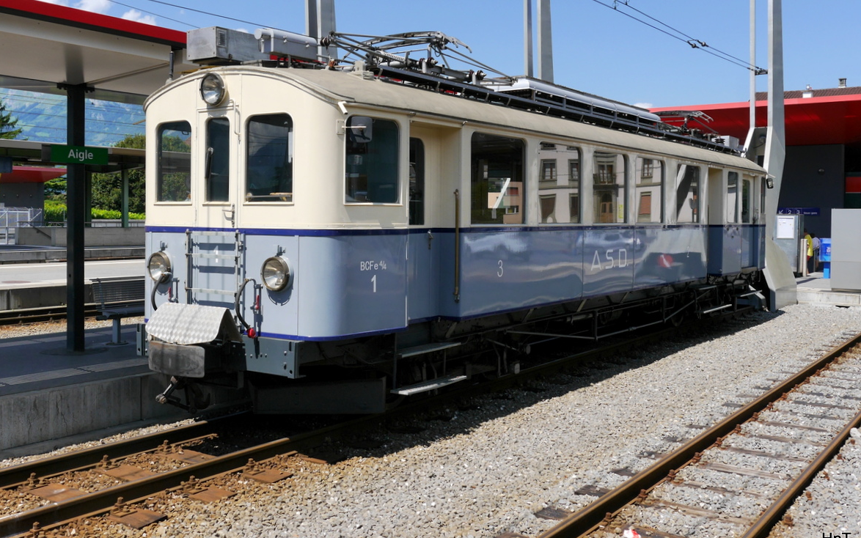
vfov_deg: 32.7
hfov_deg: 50.4
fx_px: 915
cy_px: 236
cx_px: 432
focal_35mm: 39
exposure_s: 1/400
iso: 160
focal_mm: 18
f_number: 8
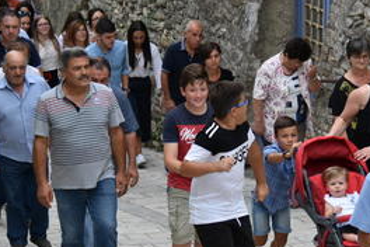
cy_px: 119
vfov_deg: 6.9
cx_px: 156
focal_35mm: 199
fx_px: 2045
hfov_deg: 10.3
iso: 500
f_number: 4.5
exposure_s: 1/250
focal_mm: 70
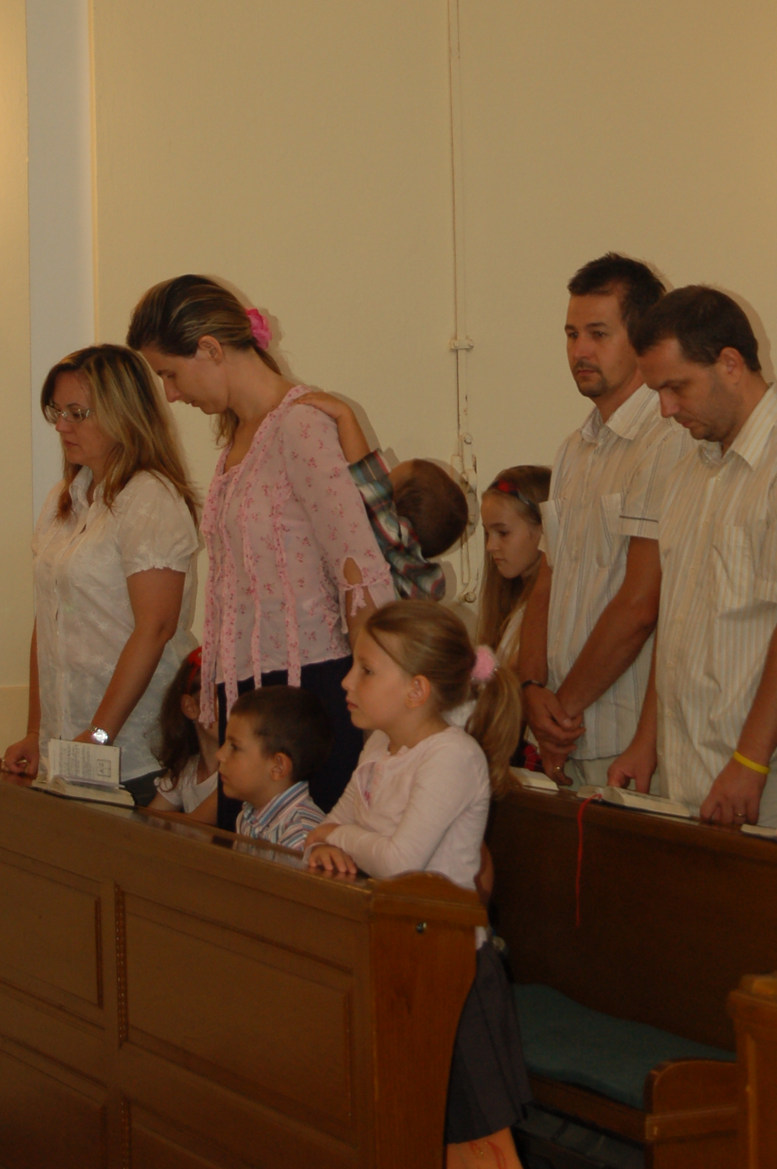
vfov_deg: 18.9
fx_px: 3503
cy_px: 381
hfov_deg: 12.6
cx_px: 520
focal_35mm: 108
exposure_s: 1/60
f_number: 5.3
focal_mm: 46
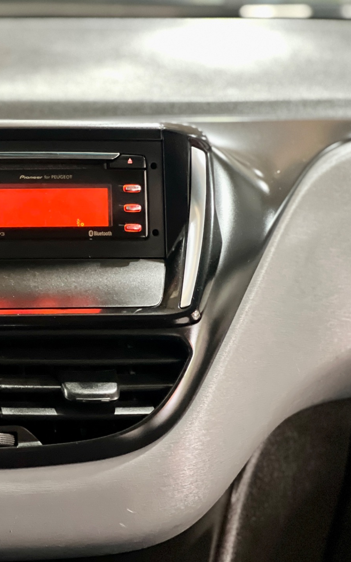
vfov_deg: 19.1
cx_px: -11
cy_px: 281
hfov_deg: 11.9
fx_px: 1668
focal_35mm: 109
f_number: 2.8
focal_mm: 9
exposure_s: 1/15
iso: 800
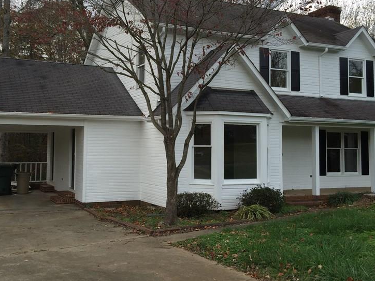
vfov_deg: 35.1
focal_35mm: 41
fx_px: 444
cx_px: 180
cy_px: 128
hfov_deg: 45.8
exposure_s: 1/347
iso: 32
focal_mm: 4.15
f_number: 2.2
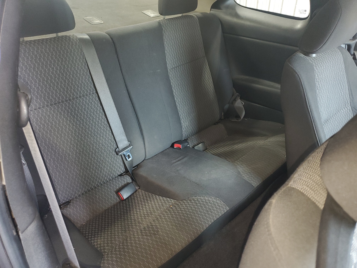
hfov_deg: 67.3
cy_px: 134
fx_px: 268
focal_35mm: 26
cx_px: 178
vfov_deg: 53.1
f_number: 1.5
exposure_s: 1/30
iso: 110
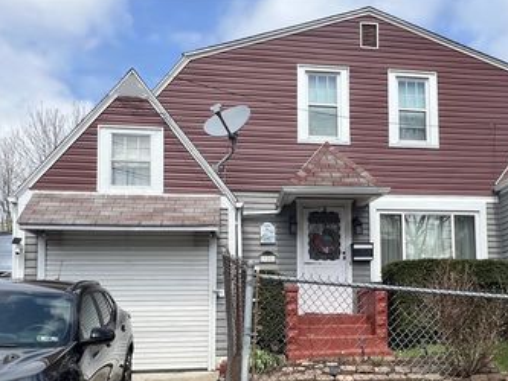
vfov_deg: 38.8
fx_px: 529
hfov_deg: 50.8
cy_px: 277
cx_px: 320
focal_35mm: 36
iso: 32
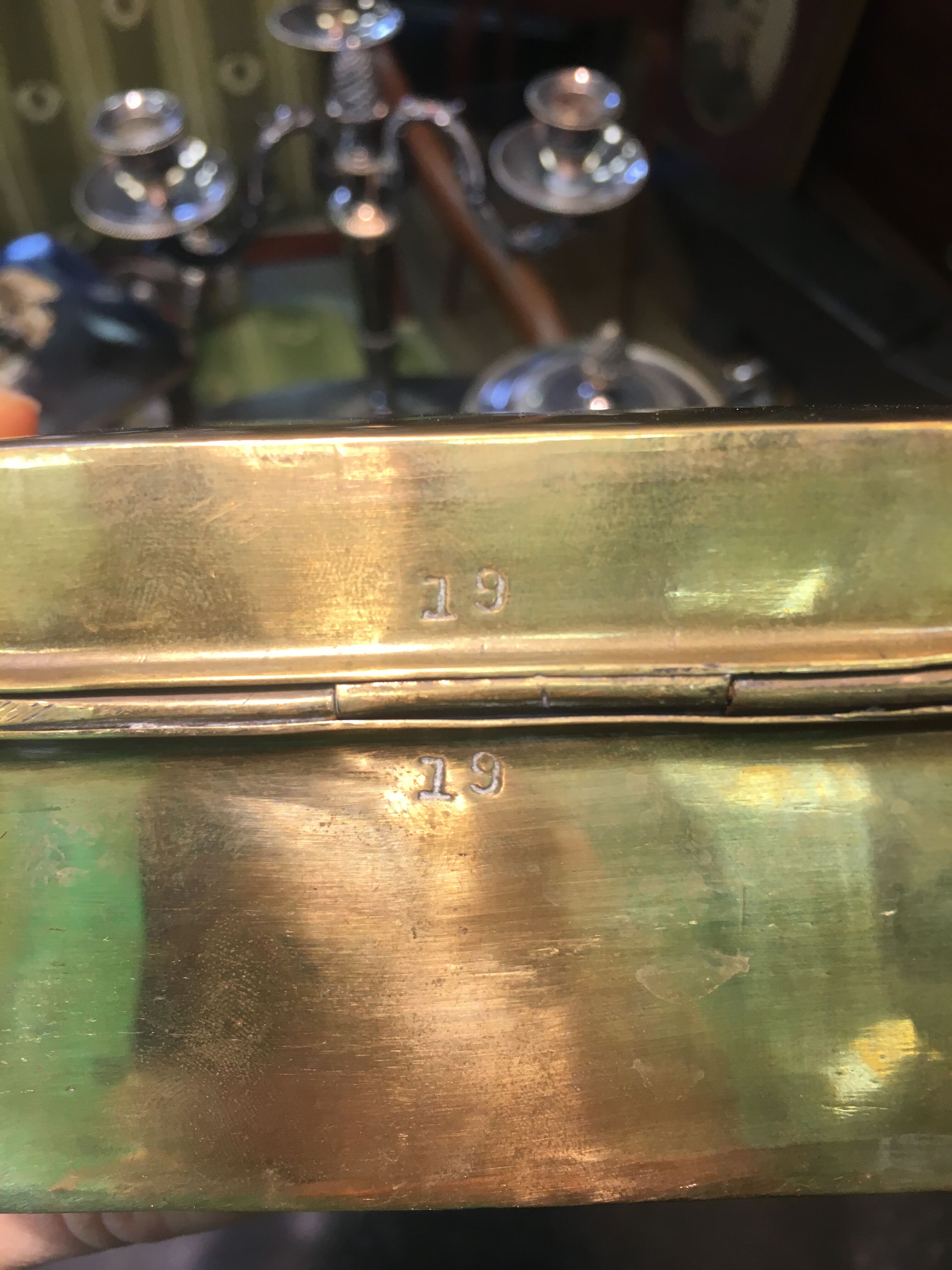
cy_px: 635
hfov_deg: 48.2
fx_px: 1063
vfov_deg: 61.7
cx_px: 476
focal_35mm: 29
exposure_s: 1/33
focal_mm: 4.15
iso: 32
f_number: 2.2
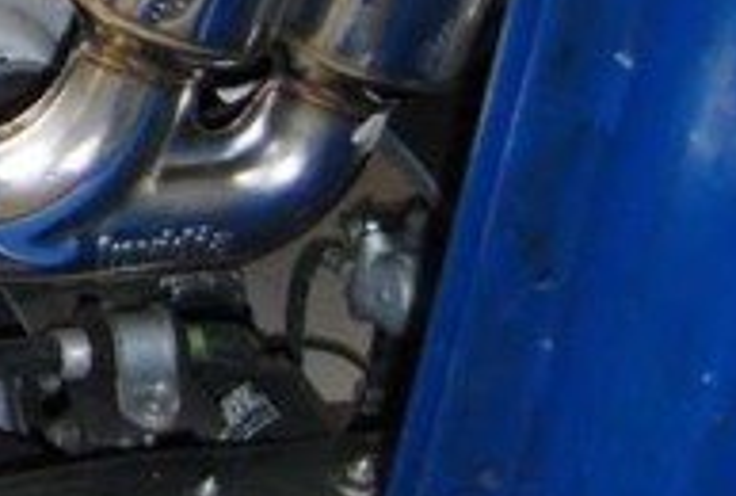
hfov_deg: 12.1
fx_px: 3056
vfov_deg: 9.0
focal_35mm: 149
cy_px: -332
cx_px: -778
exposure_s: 1/60
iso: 200
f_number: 4
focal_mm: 24
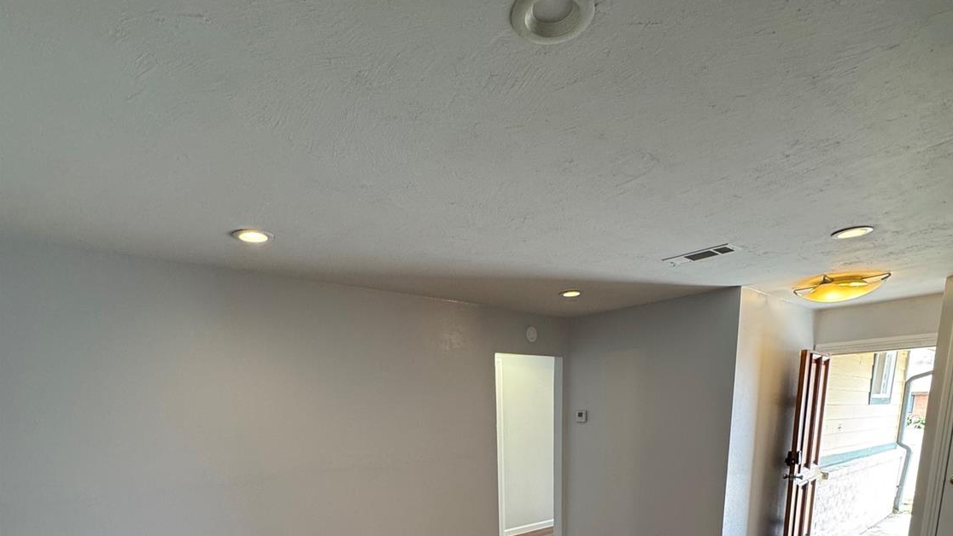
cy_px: 529
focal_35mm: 21
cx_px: 490
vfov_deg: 45.7
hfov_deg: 83.8
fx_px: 531
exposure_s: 1/60
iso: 200
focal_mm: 2.22
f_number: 2.2
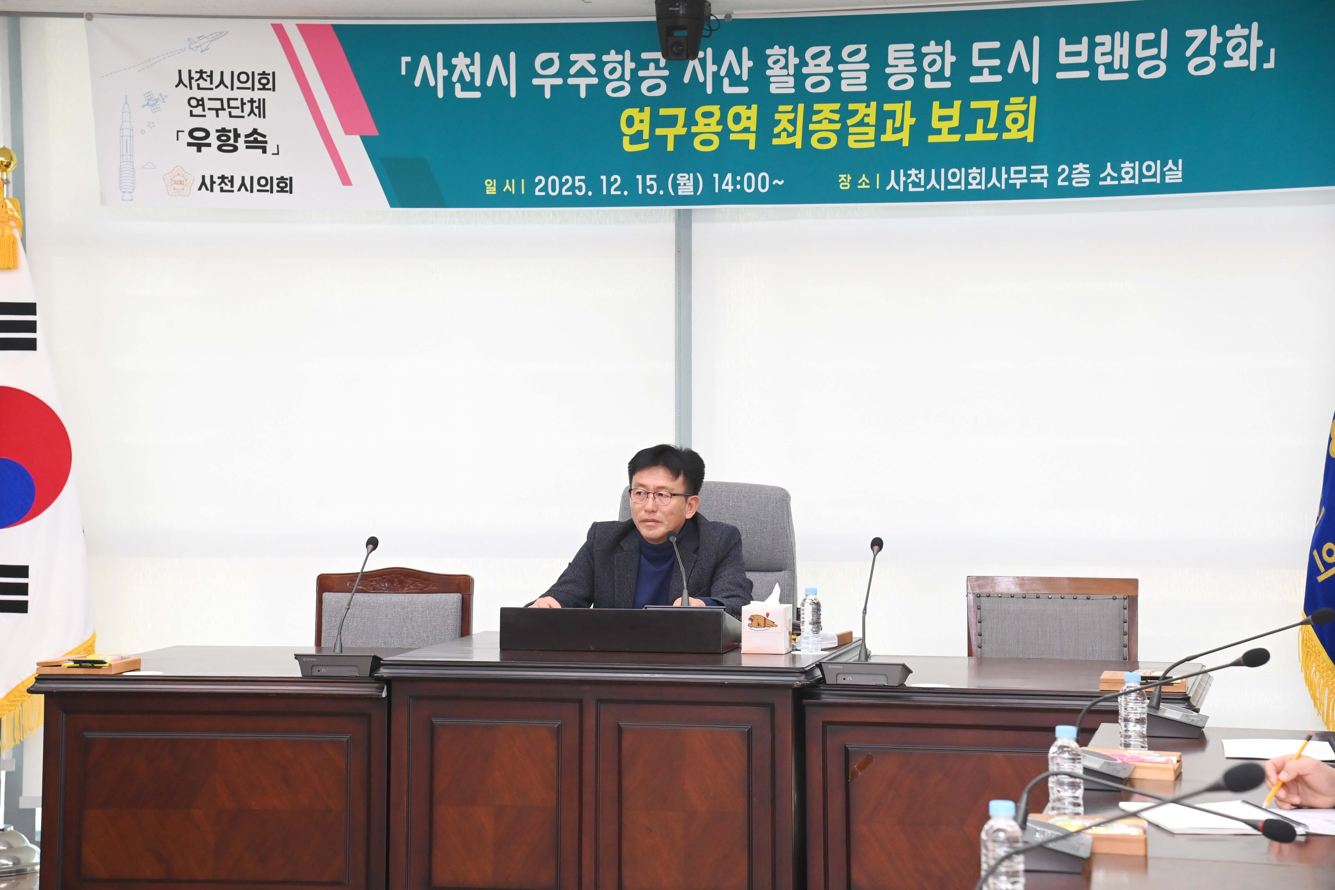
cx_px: 668
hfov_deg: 24.8
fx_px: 3041
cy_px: 445
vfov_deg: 16.7
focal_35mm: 82
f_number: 7.1
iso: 3200
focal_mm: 82
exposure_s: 1/250
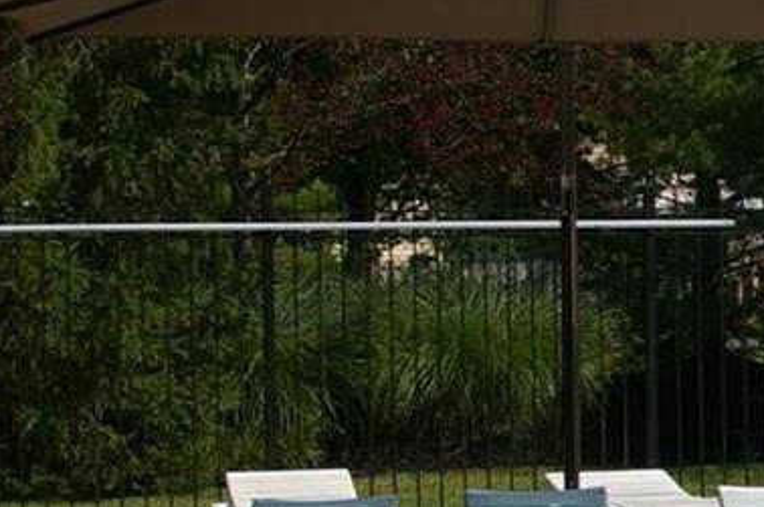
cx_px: 950
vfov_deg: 8.3
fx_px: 3497
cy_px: 314
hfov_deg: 12.2
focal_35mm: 165
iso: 200
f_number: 9.5
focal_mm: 26
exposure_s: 1/500
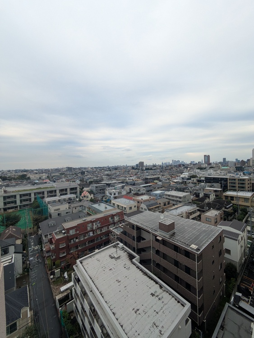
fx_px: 137
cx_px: 127
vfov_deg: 102.0
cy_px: 169
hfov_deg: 85.7
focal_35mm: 14
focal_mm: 1.83
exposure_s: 1/770
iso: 63
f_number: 2.2
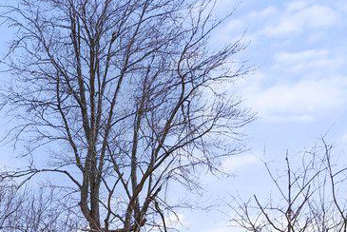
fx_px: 1785
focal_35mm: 185
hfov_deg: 9.7
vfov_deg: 7.1
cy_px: 515
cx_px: -519
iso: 640
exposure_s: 1/2000
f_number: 8
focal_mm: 33
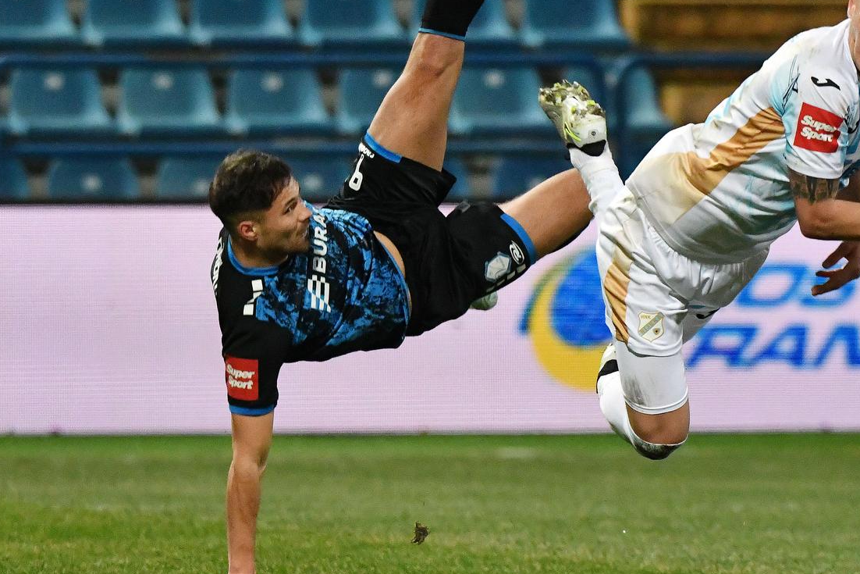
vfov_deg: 3.5
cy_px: 237
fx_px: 9365
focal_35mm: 392
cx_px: 618
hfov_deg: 5.3
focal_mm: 270
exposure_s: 1/1250
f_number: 4
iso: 4000
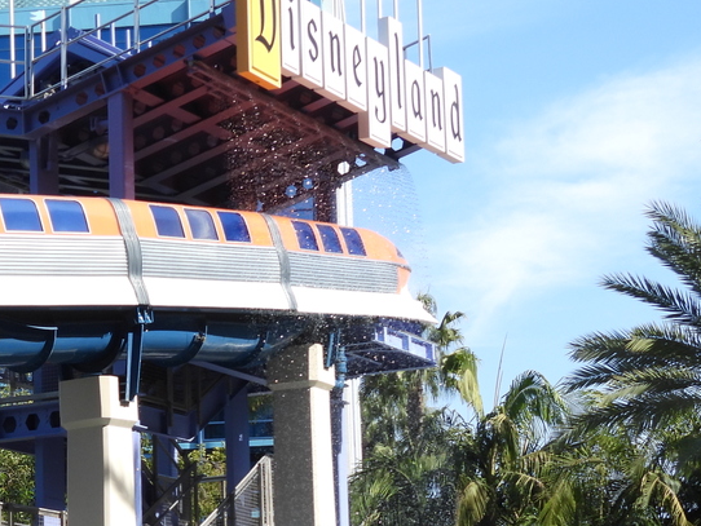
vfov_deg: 12.5
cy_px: 437
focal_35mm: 118
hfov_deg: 16.3
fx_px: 2391
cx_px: -12
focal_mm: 8.9
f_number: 3.5
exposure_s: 1/640
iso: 100
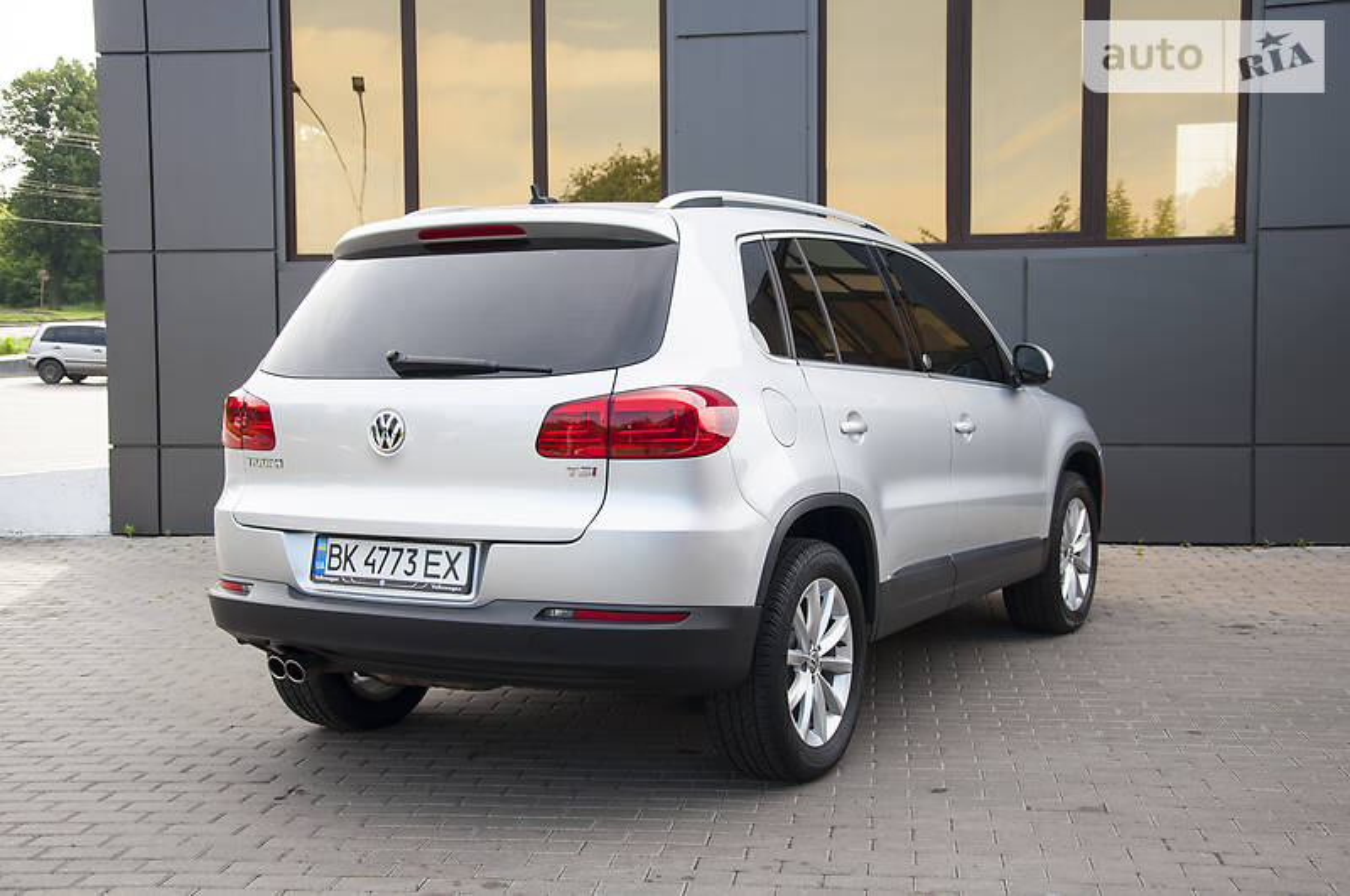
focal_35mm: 45
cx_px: 675
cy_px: 448
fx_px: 1685
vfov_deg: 29.8
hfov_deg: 43.7
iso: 100
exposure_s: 1/320
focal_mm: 30
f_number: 5.6
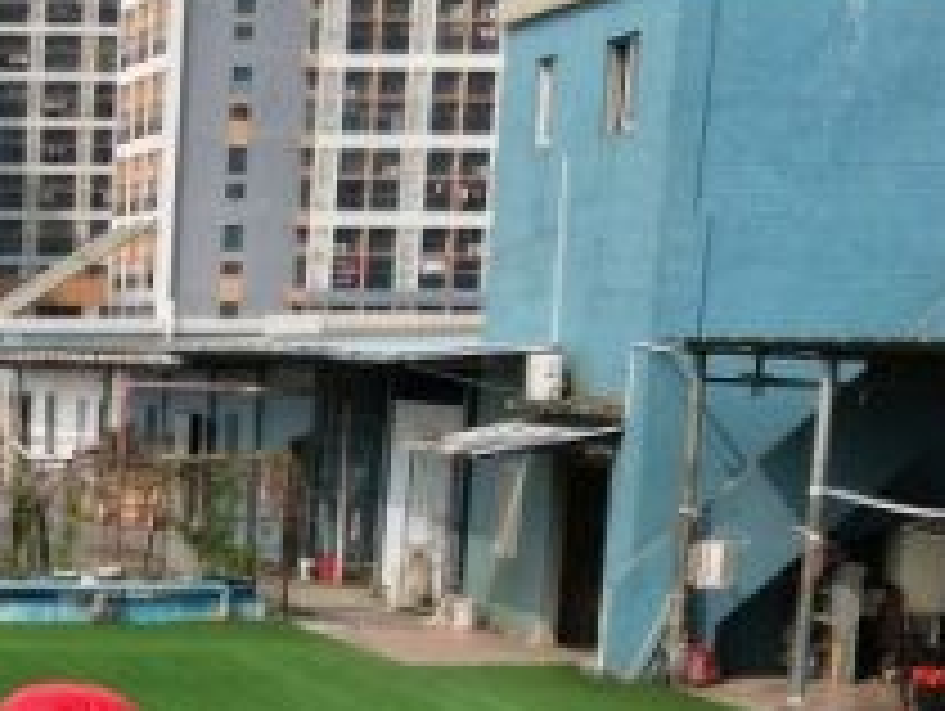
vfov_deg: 11.8
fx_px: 3198
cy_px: 1242
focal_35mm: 117
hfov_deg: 15.9
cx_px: -292
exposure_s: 1/3000
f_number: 1.7
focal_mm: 6.72
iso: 110
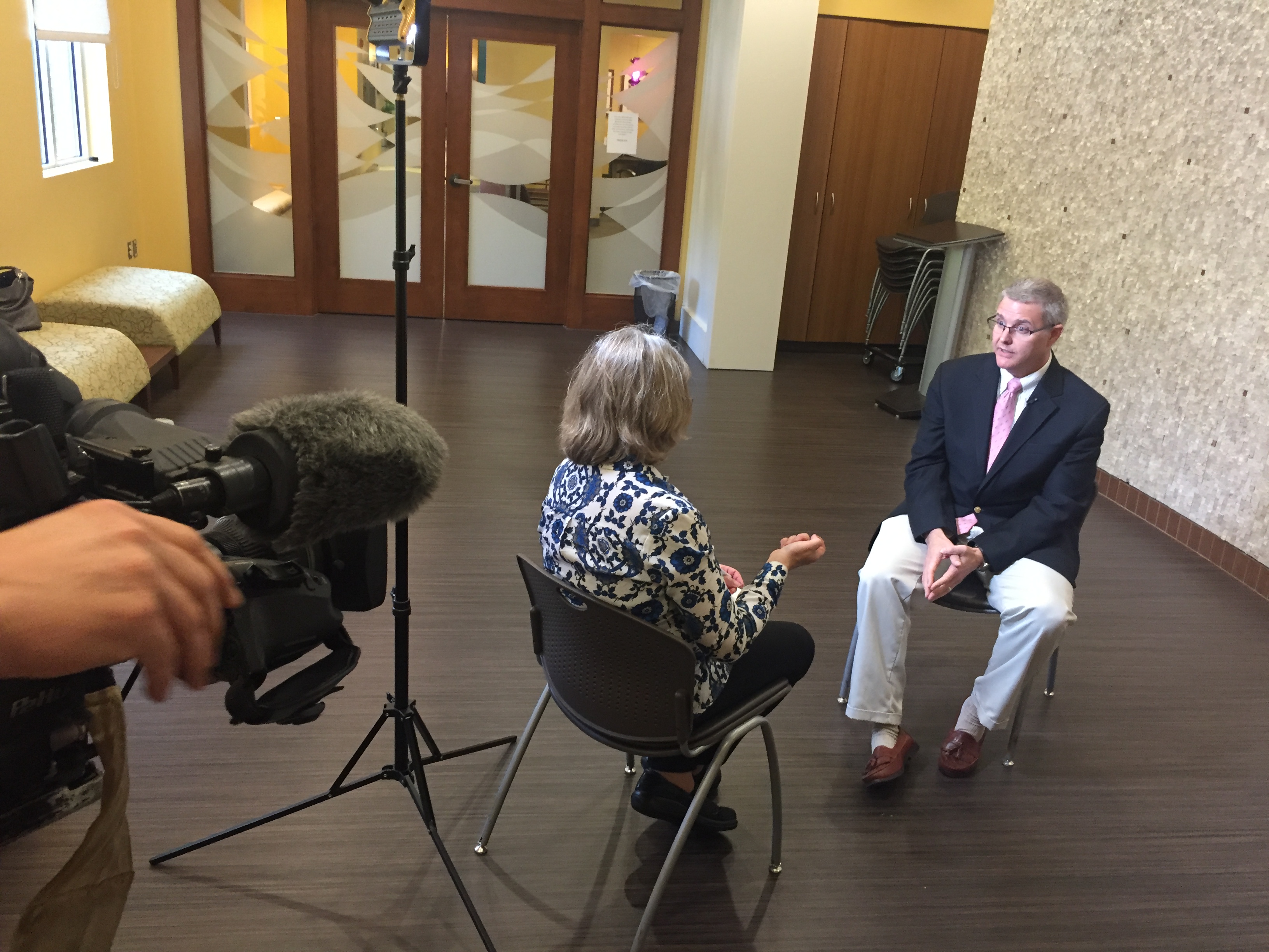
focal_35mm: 29
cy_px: 476
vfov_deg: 48.2
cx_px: 634
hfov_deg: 61.7
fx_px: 1063
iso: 160
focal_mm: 4.15
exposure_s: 1/30
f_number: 2.2
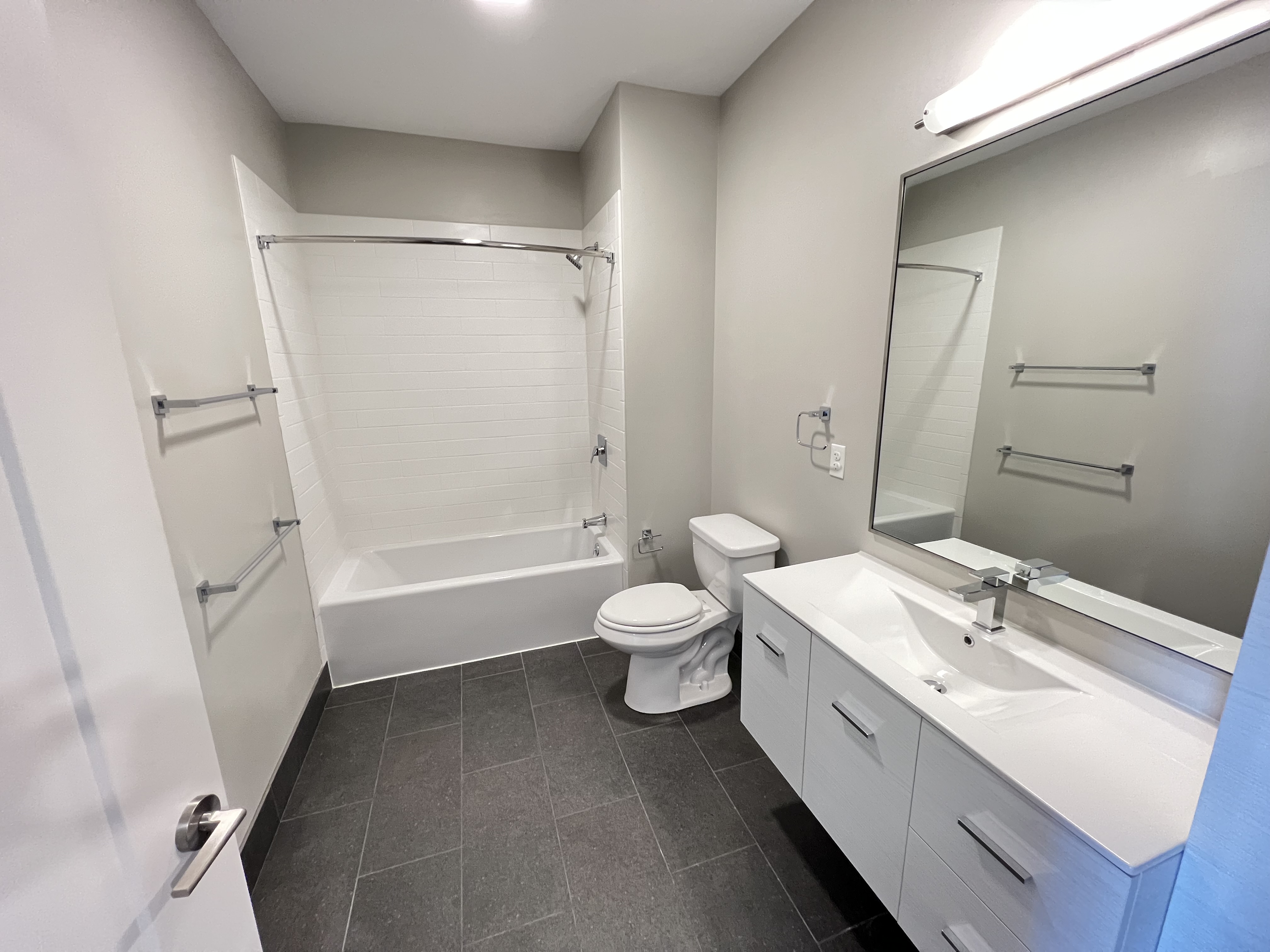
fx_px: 477
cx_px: 635
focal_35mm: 13
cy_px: 476
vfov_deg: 89.9
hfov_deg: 106.2
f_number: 1.8
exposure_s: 1/60
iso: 400
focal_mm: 1.57
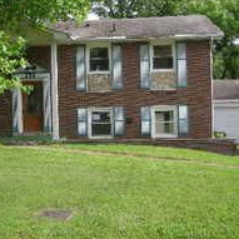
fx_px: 437
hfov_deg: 30.5
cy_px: 99
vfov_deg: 30.5
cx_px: 103
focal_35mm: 56
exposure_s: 1/376
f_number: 2.8
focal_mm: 5.7
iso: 50
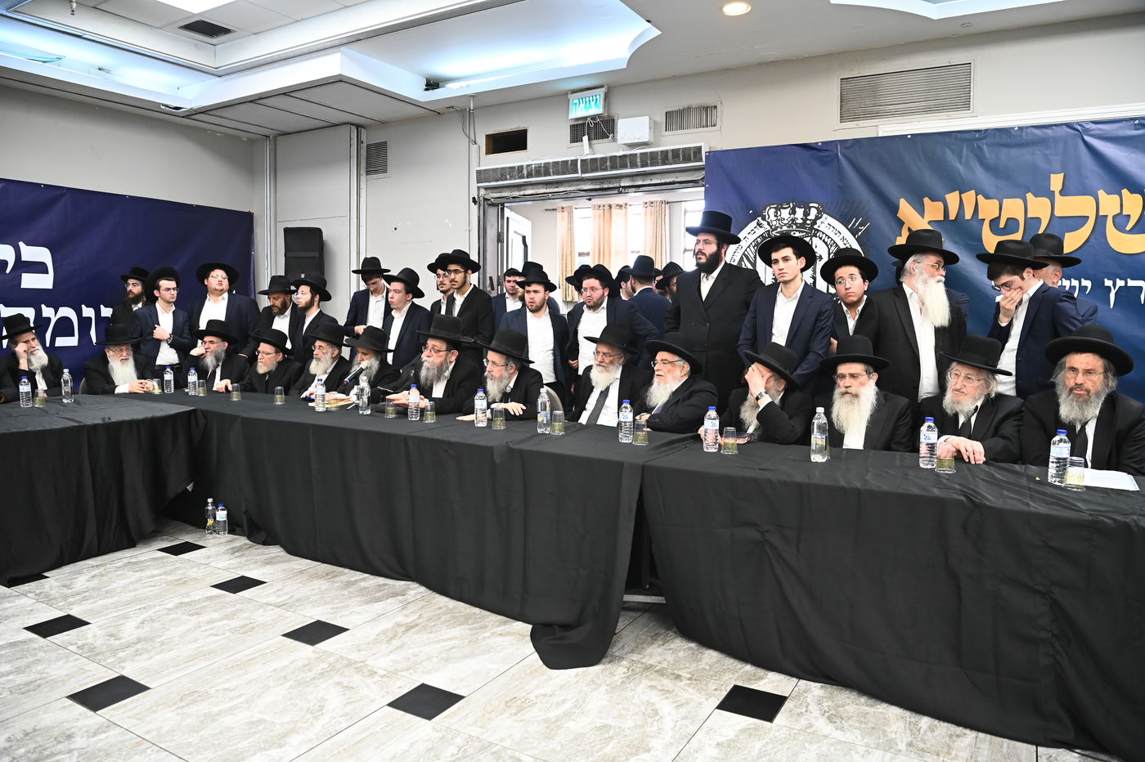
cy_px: 381
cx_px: 572
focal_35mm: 24
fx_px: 763
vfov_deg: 53.1
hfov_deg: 73.8
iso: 2000
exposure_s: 1/160
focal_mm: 24
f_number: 4.5
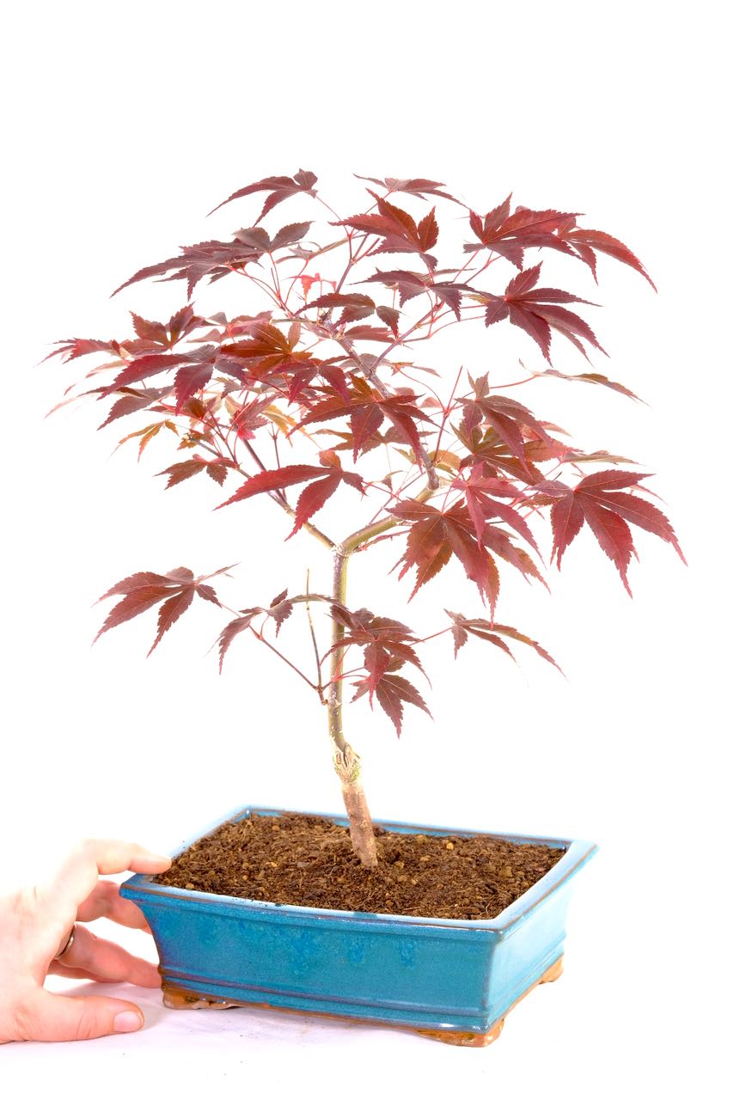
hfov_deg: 12.8
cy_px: 550
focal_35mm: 107
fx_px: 3270
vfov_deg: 19.1
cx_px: 367
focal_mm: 71.1
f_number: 10
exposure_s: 1/25
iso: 1000
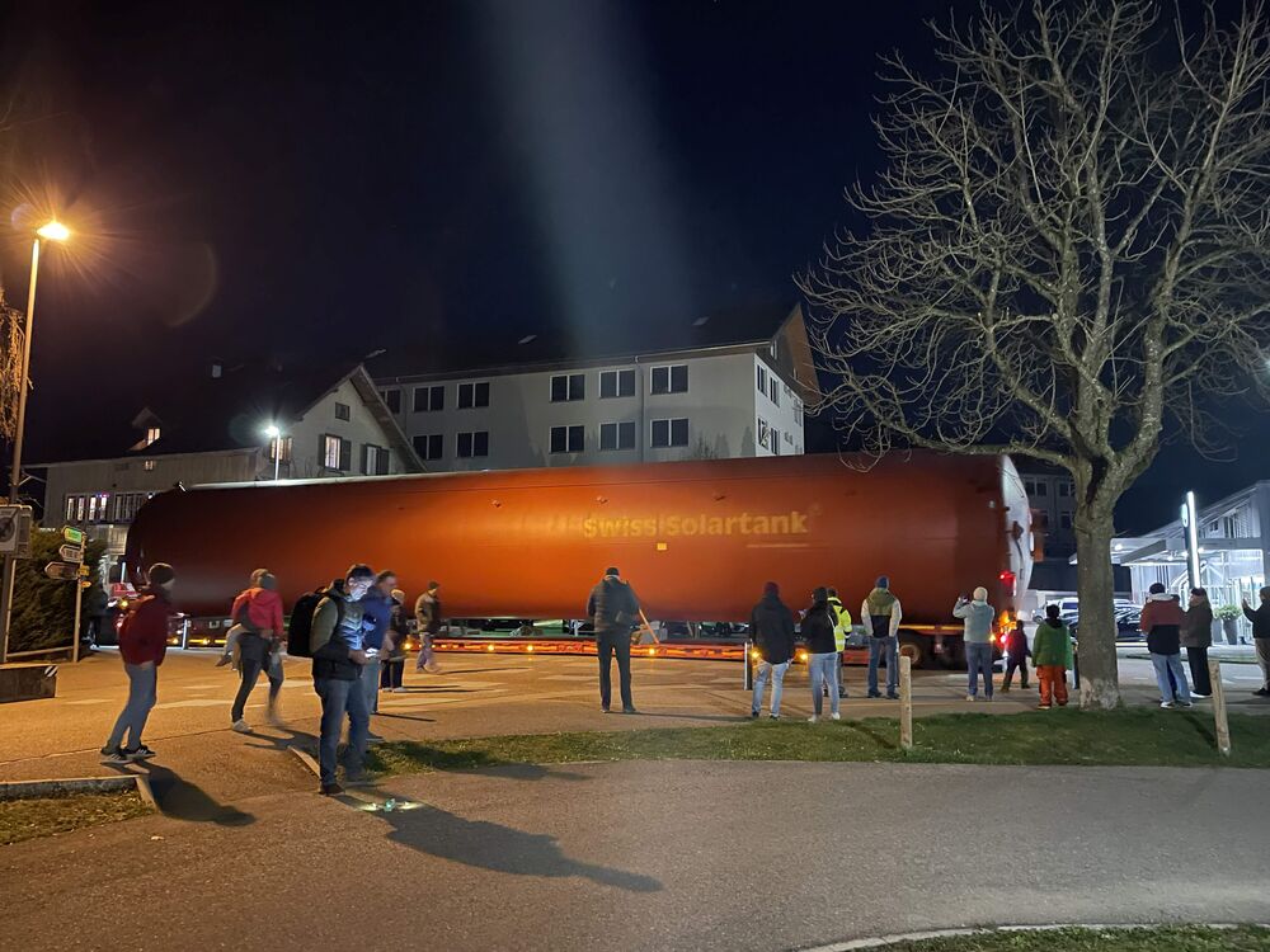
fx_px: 954
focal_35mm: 26
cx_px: 635
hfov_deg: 67.3
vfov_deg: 53.1
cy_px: 476
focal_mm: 4.2
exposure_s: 1/14
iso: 1600
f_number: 1.6
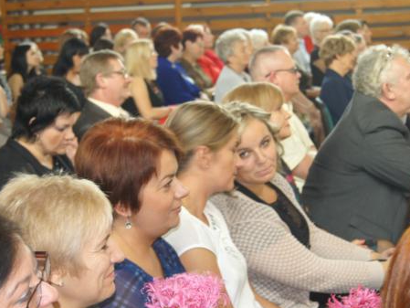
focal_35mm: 90
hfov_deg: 21.8
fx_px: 1065
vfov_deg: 16.4
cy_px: 209
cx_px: 212
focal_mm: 35
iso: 800
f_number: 5
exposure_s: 1/20
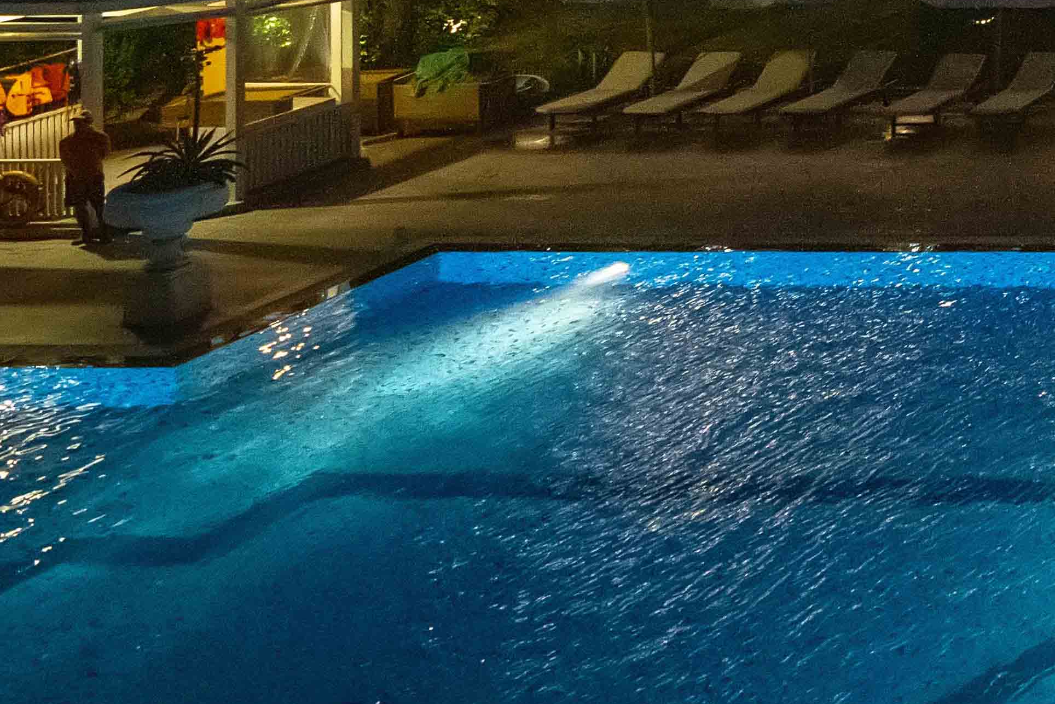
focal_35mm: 66
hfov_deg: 19.7
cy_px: -404
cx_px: 2027
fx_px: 1934
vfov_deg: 18.0
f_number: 4
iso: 10000
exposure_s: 1/60
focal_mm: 16
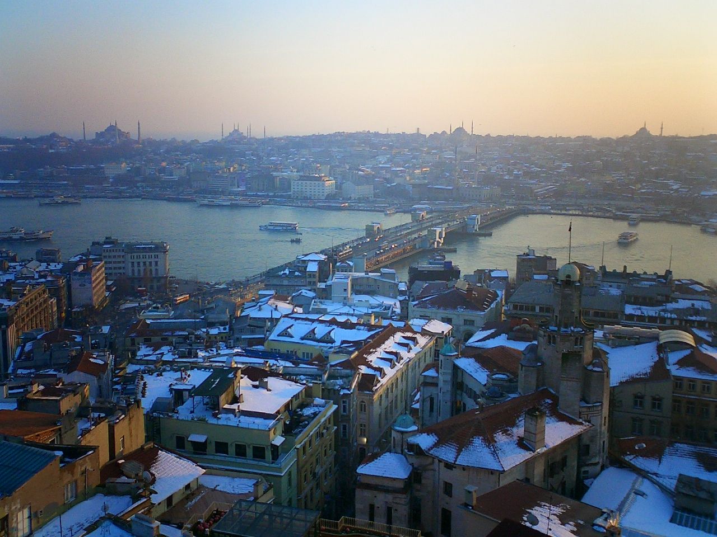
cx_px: 358
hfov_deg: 50.1
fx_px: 766
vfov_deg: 38.7
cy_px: 268
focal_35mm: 37
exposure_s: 1/320
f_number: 3.5
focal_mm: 5.6
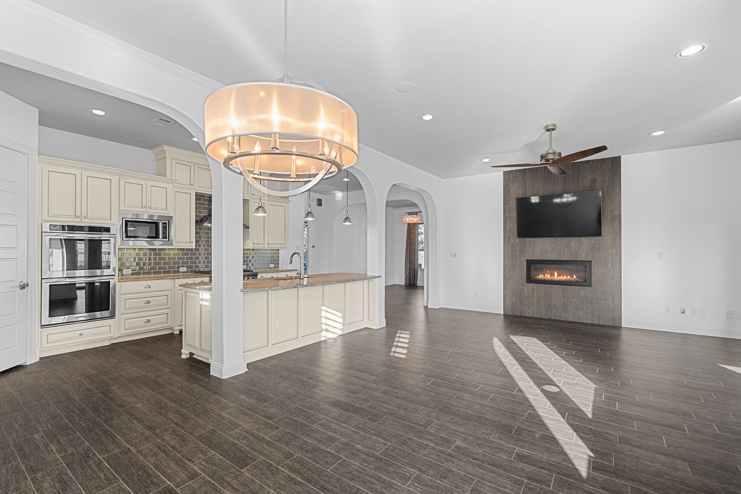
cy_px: 247
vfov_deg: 73.7
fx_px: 329
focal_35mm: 16
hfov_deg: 96.7
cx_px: 370
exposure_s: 1/8
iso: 800
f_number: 8
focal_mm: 16
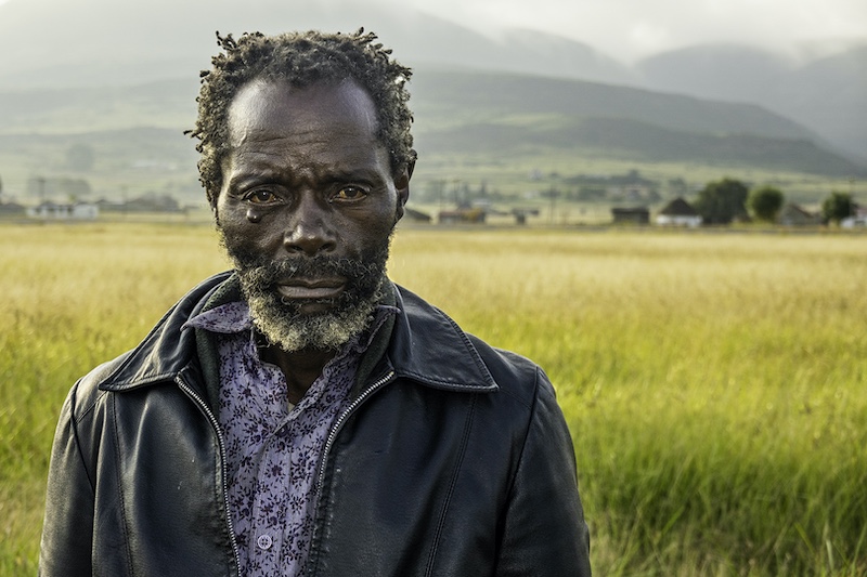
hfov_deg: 26.7
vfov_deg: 17.9
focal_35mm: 76
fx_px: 1830
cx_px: 434
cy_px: 288
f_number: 4
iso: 100
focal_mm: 27.98
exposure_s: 1/400
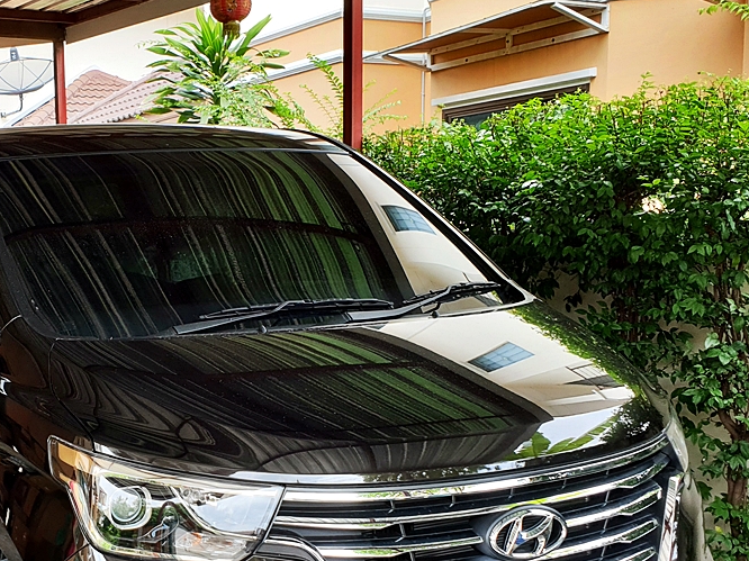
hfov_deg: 36.0
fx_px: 1081
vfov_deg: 28.6
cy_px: 429
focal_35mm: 50
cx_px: 82
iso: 50
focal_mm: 4.3
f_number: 2.4
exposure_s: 1/162
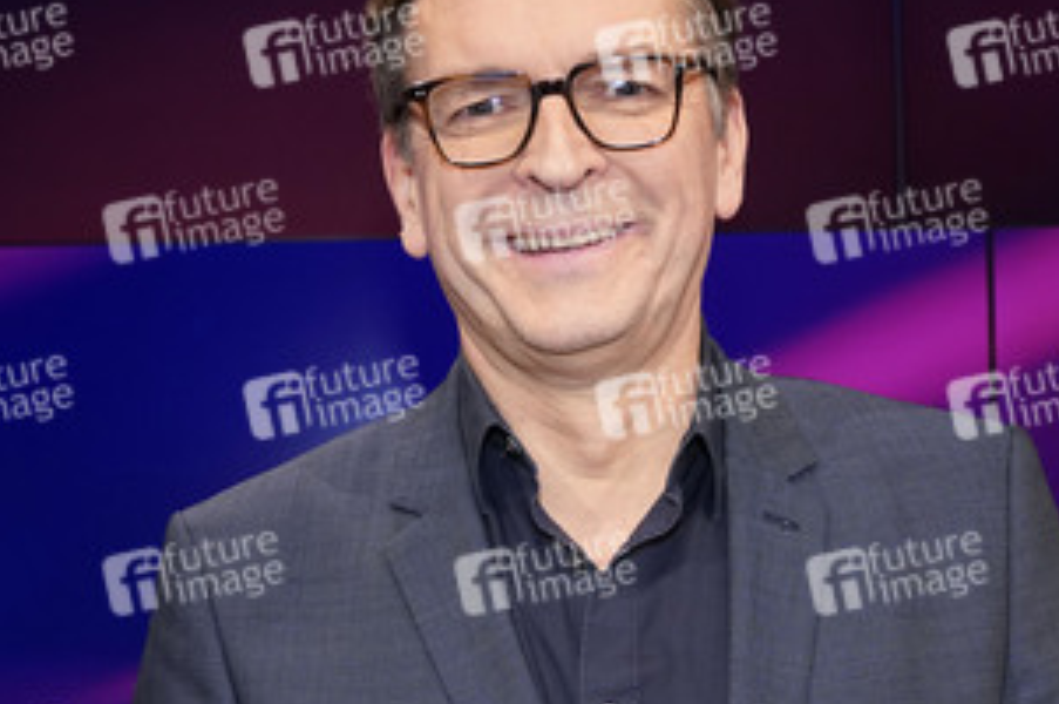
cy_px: 310
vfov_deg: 31.8
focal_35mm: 42
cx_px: 593
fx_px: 1234
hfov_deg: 46.4
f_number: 5.6
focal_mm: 28
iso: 2000
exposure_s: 1/125
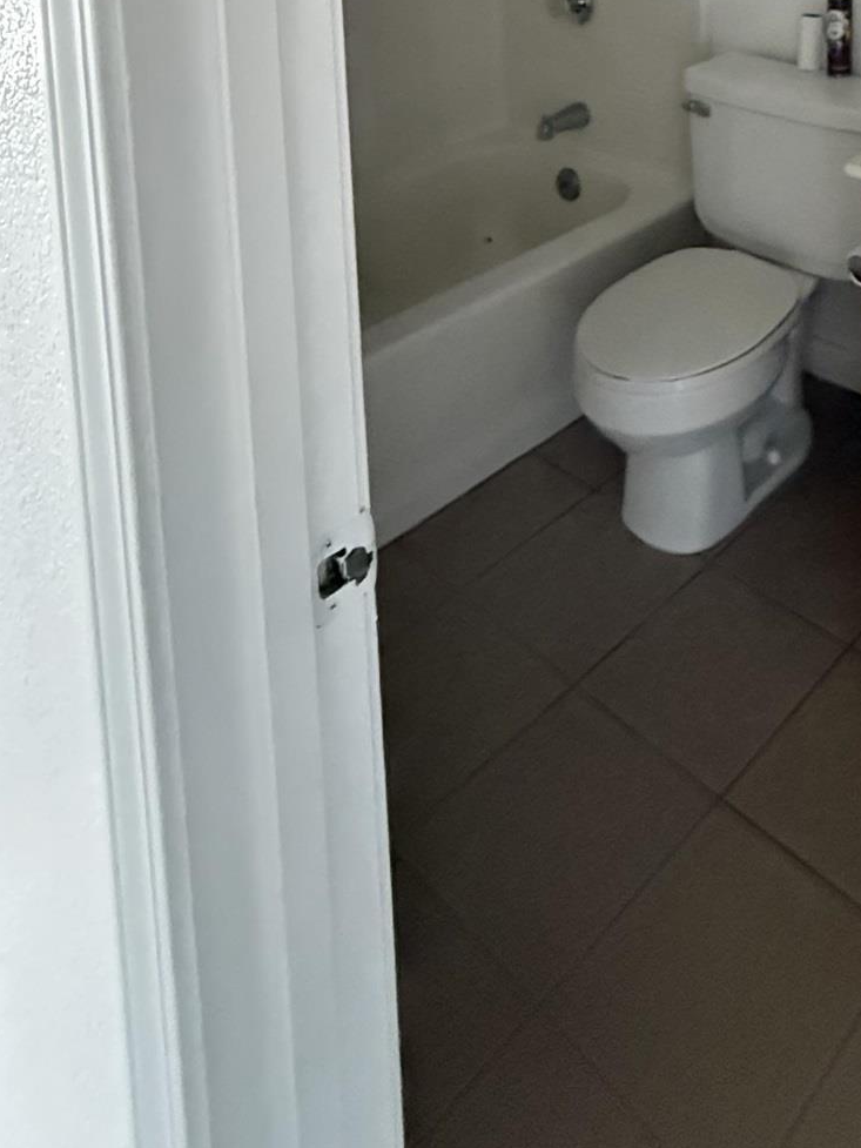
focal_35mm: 33
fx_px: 1094
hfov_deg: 38.6
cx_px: 841
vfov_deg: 42.2
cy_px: -146
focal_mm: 2.22
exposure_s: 1/54
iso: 1600
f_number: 2.2
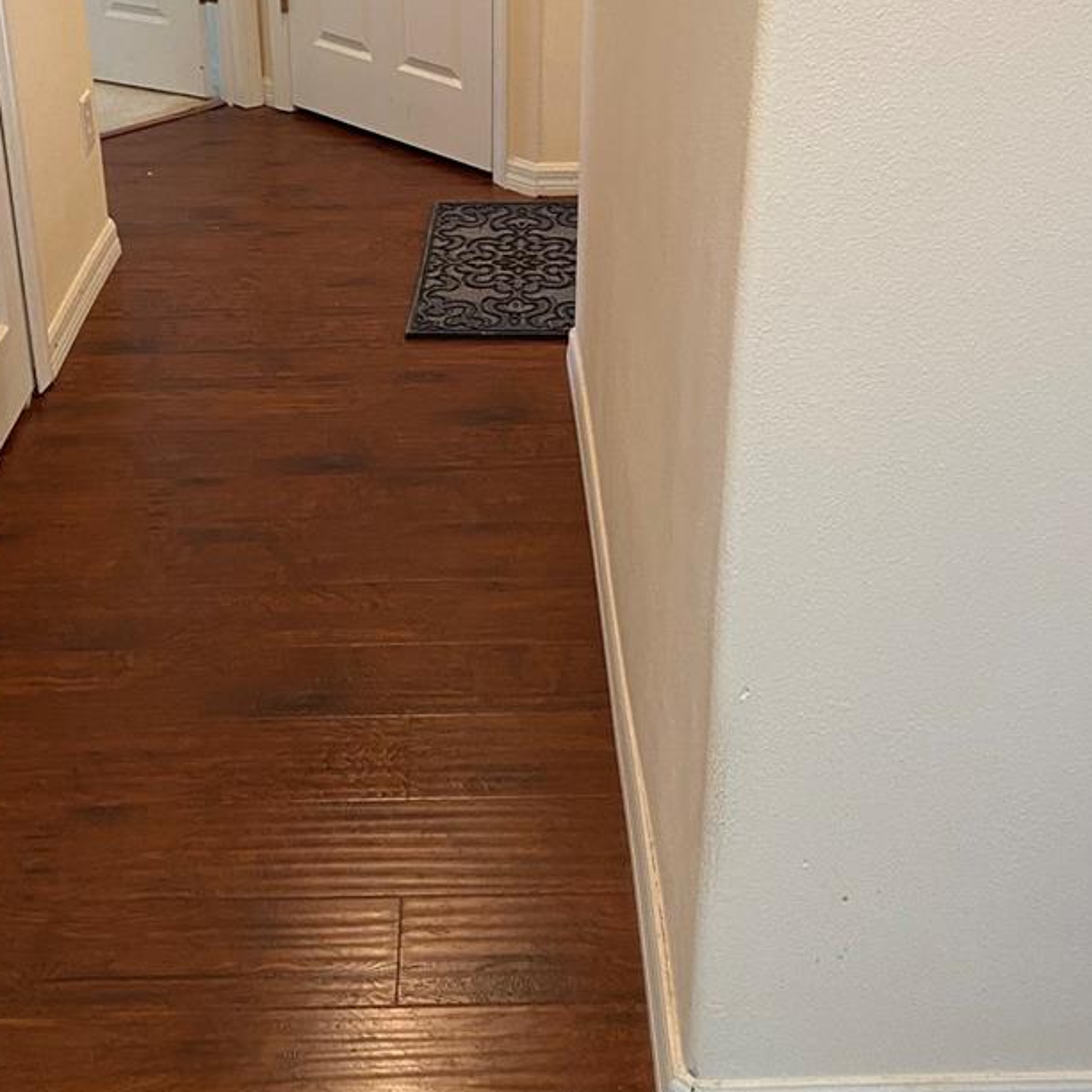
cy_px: 264
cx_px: 465
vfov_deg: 36.6
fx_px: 1606
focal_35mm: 45
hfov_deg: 37.5
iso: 200
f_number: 1.8
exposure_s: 1/60
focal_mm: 4.25
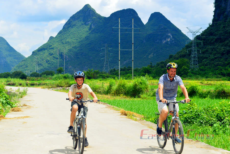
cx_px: 115
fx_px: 527
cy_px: 77
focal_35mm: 82
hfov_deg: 24.6
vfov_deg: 16.6
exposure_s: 1/500
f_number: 11
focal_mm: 55
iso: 400
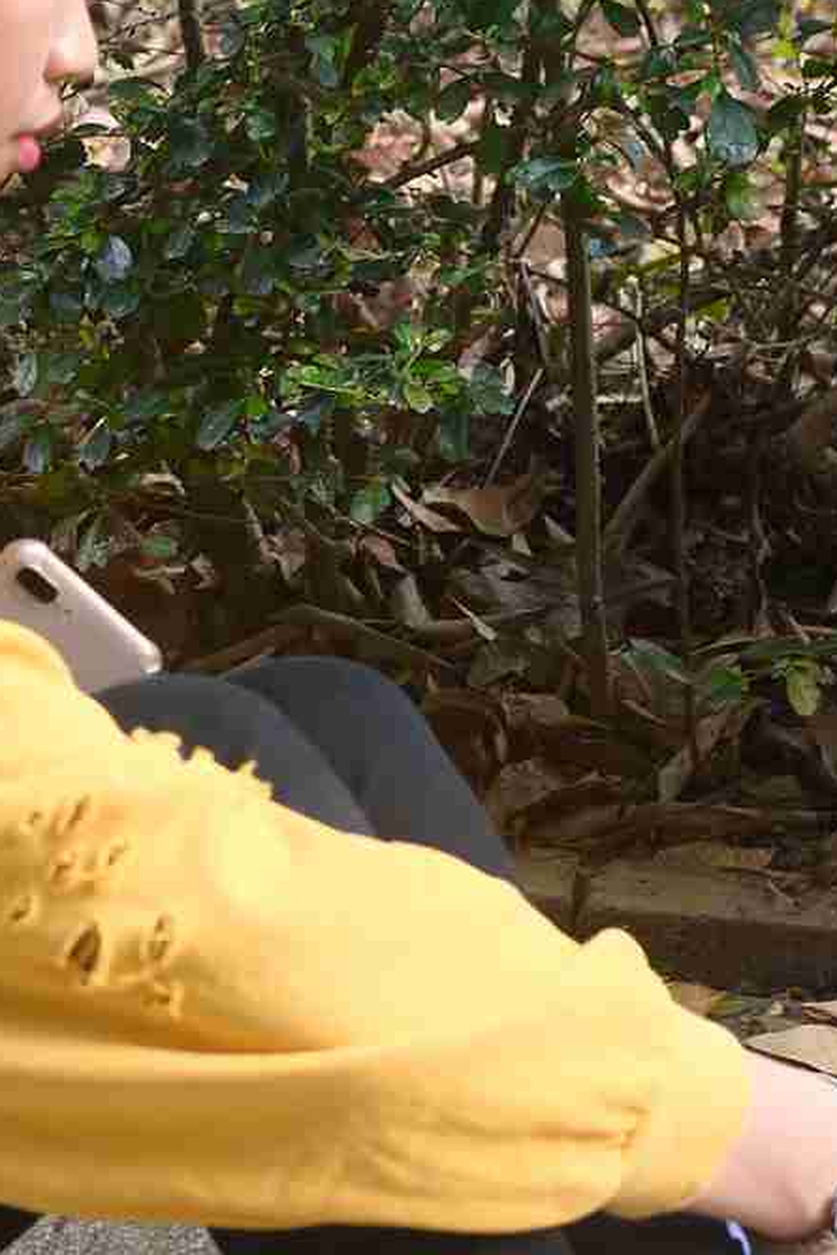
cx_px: 162
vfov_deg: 18.6
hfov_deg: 12.4
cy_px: 701
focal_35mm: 110
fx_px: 3834
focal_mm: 35
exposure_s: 1/80
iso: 200
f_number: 5.6
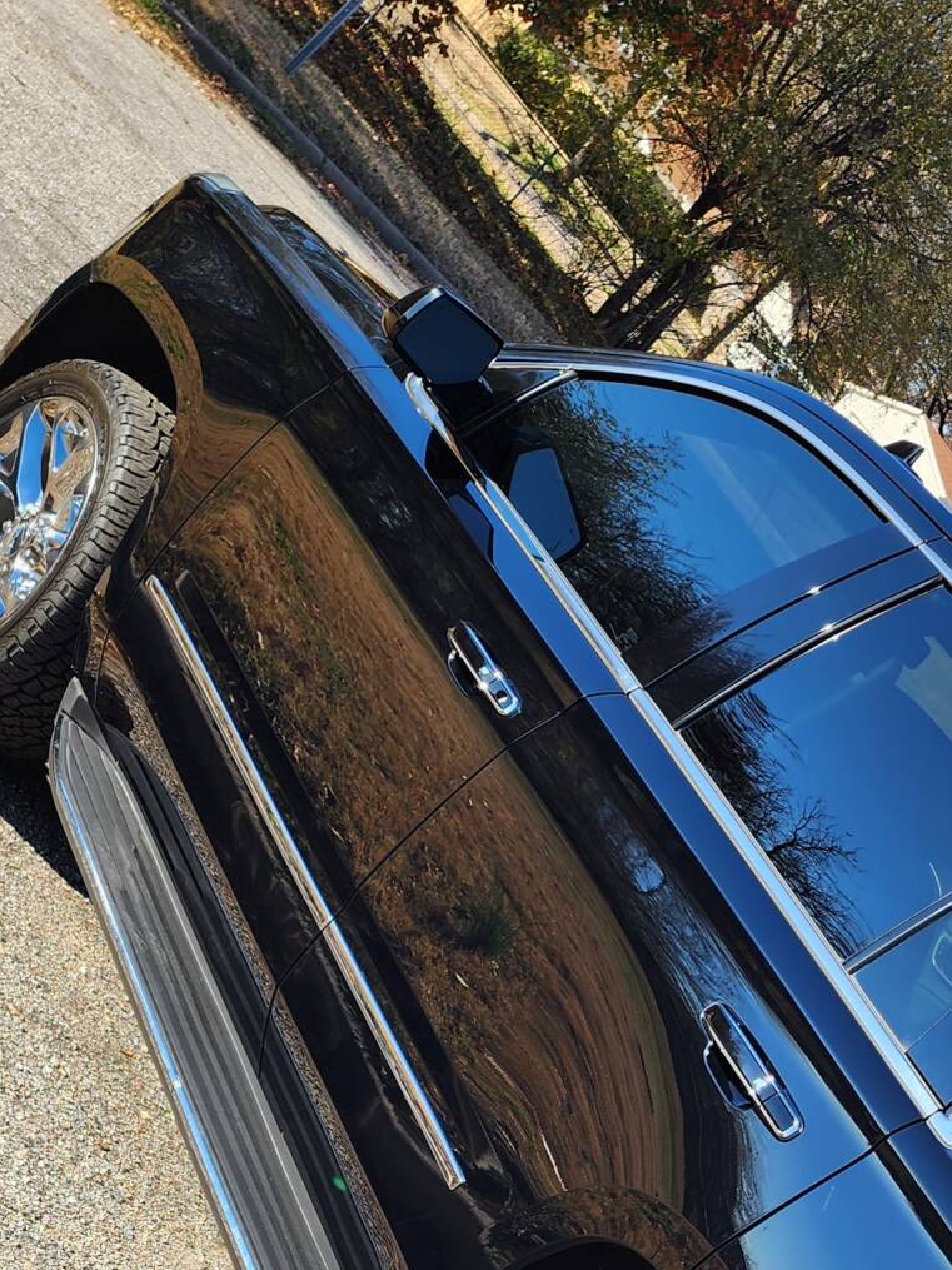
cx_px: 879
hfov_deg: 24.4
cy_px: 1288
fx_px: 2127
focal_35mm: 58
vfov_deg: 30.7
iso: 12
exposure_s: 1/401
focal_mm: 6.4
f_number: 1.8
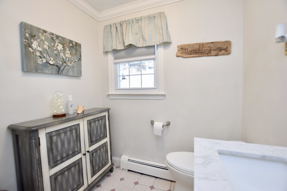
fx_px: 120
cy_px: 96
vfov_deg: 77.3
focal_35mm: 15
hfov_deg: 100.4
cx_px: 144
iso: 400
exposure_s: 1/60
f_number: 4
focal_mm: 10
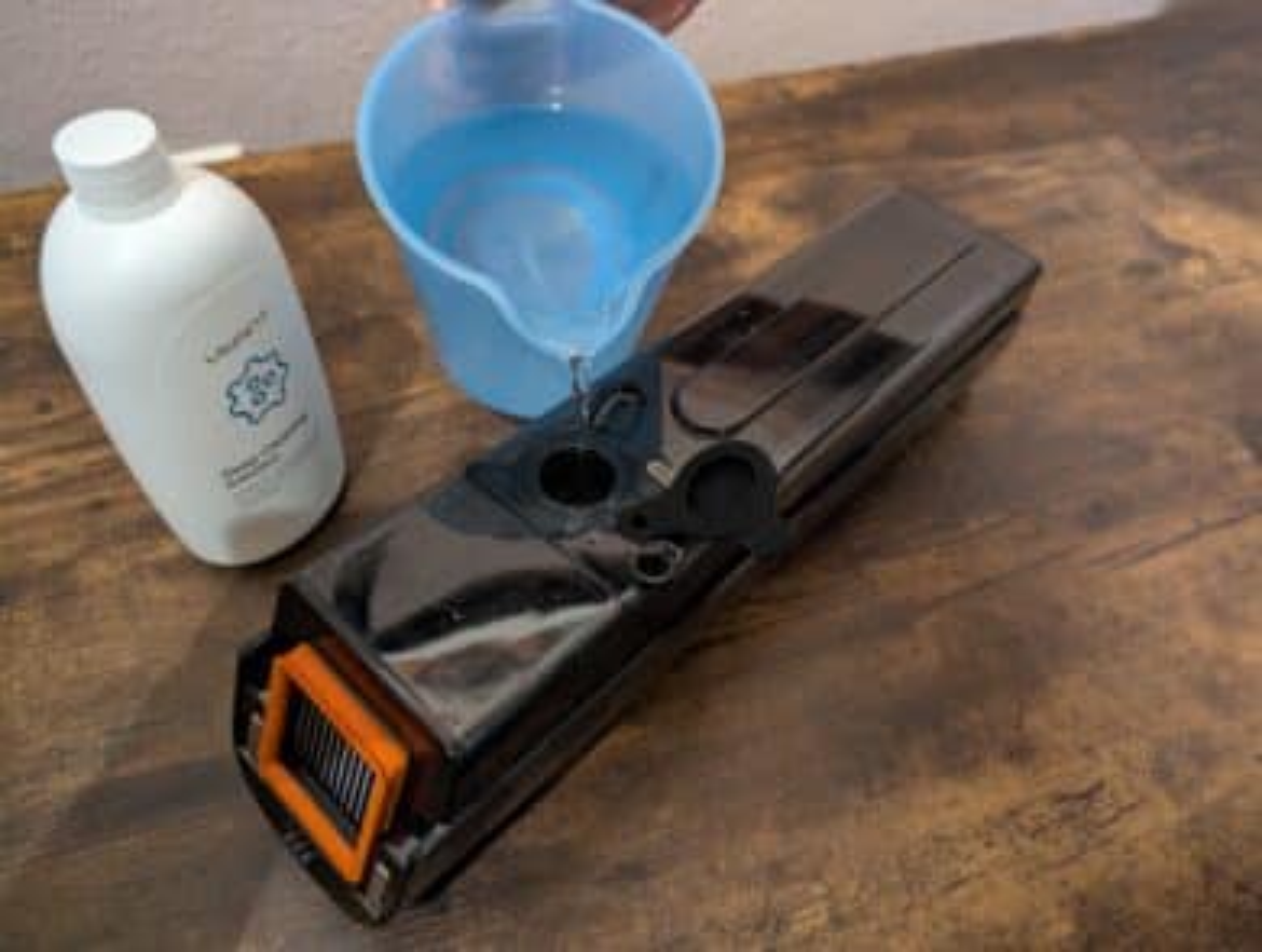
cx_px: 631
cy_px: 476
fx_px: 877
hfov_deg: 71.5
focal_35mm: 24
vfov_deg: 57.0
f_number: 1.68
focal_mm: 6.9
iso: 817
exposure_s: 1/31.3
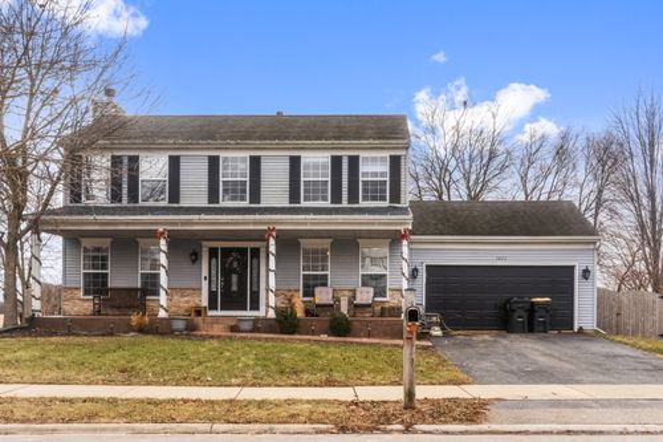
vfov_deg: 36.8
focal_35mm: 36
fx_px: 663
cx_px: 332
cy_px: 221
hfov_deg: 53.1
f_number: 16
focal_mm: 24
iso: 250
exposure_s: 1/60
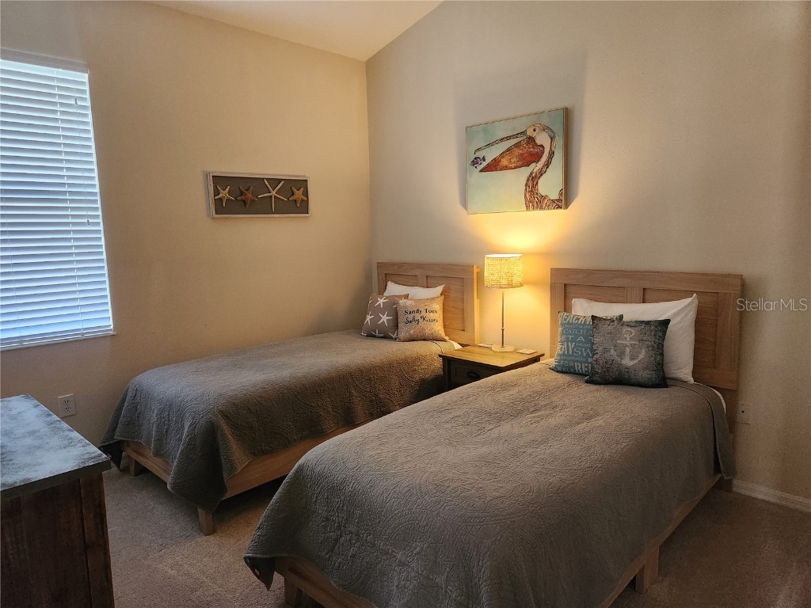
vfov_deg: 58.9
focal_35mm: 23
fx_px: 539
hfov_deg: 73.9
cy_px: 304
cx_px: 406
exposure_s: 1/120
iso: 1000
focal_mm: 5.4
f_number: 1.8
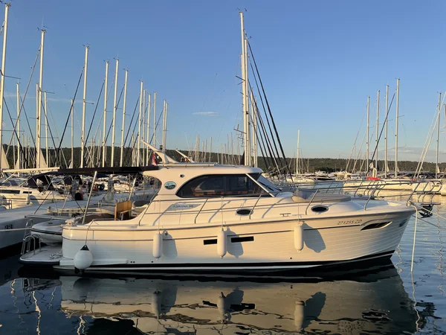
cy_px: 168
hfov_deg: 67.3
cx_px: 223
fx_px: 335
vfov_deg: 53.1
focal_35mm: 26
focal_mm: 4.2
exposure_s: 1/1742
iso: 32
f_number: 1.6
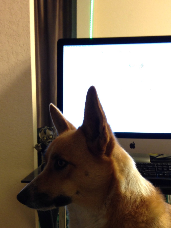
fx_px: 356
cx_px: 77
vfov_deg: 34.5
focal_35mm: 54
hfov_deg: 27.0
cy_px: 181
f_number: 2.4
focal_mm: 4.12
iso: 80
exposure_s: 1/20
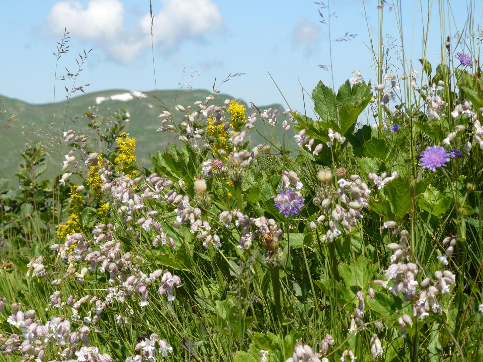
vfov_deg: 13.0
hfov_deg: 17.3
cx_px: 242
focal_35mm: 114
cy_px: 181
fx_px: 1591
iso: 100
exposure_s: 1/1000
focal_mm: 19
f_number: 3.6
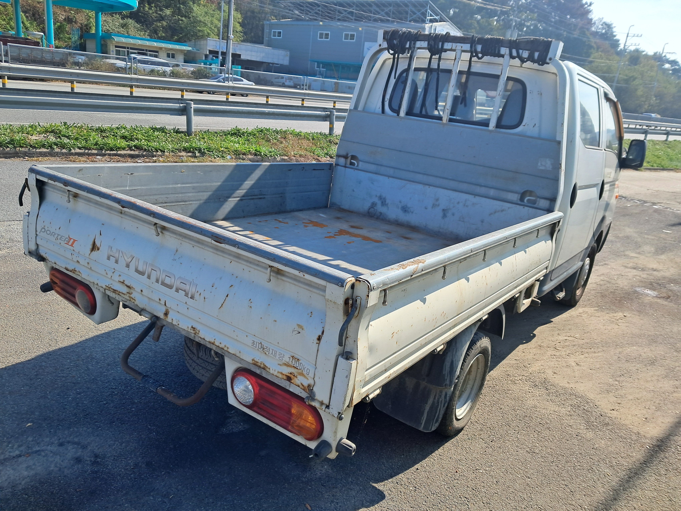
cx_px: 340
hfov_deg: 65.3
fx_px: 531
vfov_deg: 51.4
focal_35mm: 27
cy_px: 256
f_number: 1.8
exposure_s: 1/624
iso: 50
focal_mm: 4
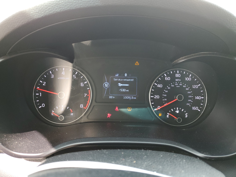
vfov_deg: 53.1
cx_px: 118
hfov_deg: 67.3
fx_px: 177
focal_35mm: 26
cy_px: 88
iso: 98
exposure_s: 1/120
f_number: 1.5
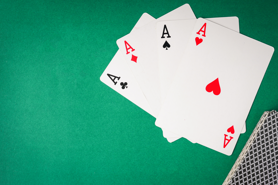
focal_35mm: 35
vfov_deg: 37.9
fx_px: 270
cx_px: 139
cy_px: 92
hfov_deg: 54.4
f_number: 5
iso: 100
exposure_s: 1/50
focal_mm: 17
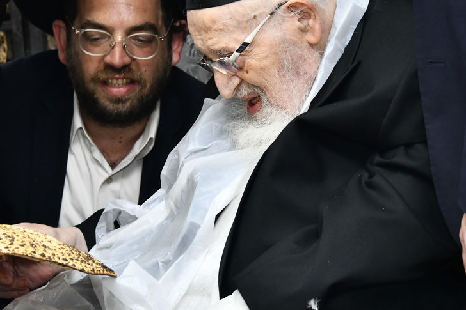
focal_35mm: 173
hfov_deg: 11.9
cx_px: 241
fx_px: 2239
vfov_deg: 7.9
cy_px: 78
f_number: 5.6
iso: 1000
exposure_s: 1/160
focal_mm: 90
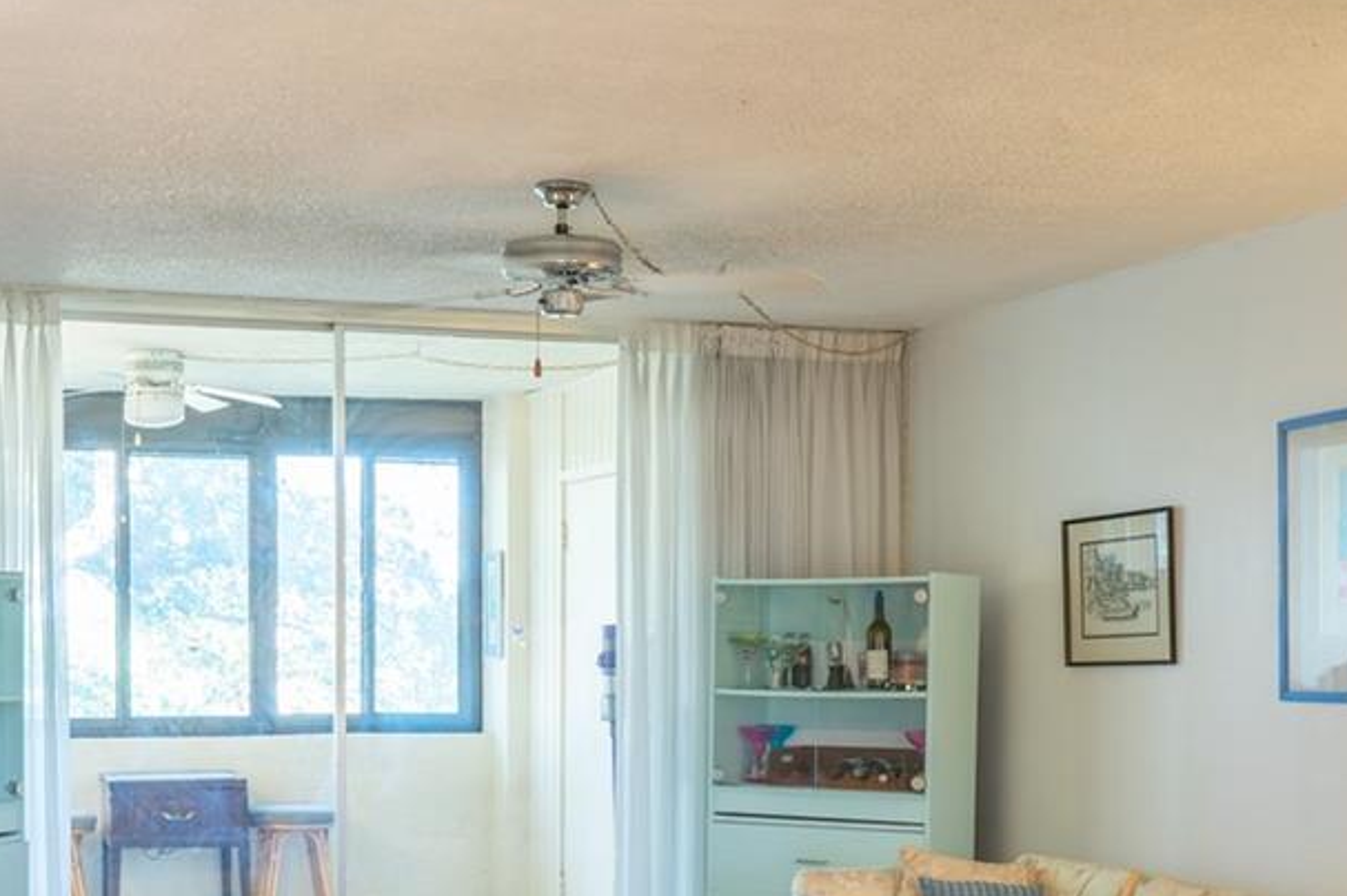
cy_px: 732
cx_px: 488
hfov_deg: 36.6
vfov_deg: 24.6
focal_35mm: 54
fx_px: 2019
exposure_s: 1/2.5
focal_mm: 32
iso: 100
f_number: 8
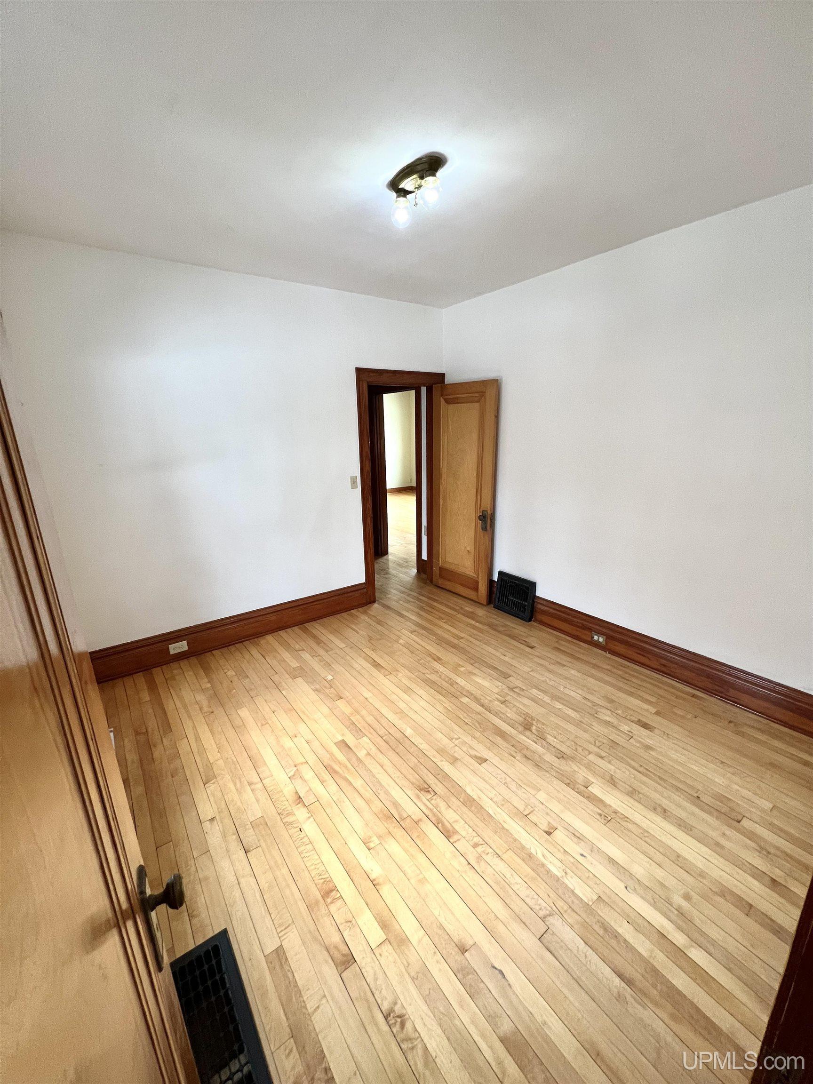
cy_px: 542
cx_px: 406
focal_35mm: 13
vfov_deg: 106.2
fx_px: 407
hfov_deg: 89.9
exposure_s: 1/120
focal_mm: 1.57
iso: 160
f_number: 1.8
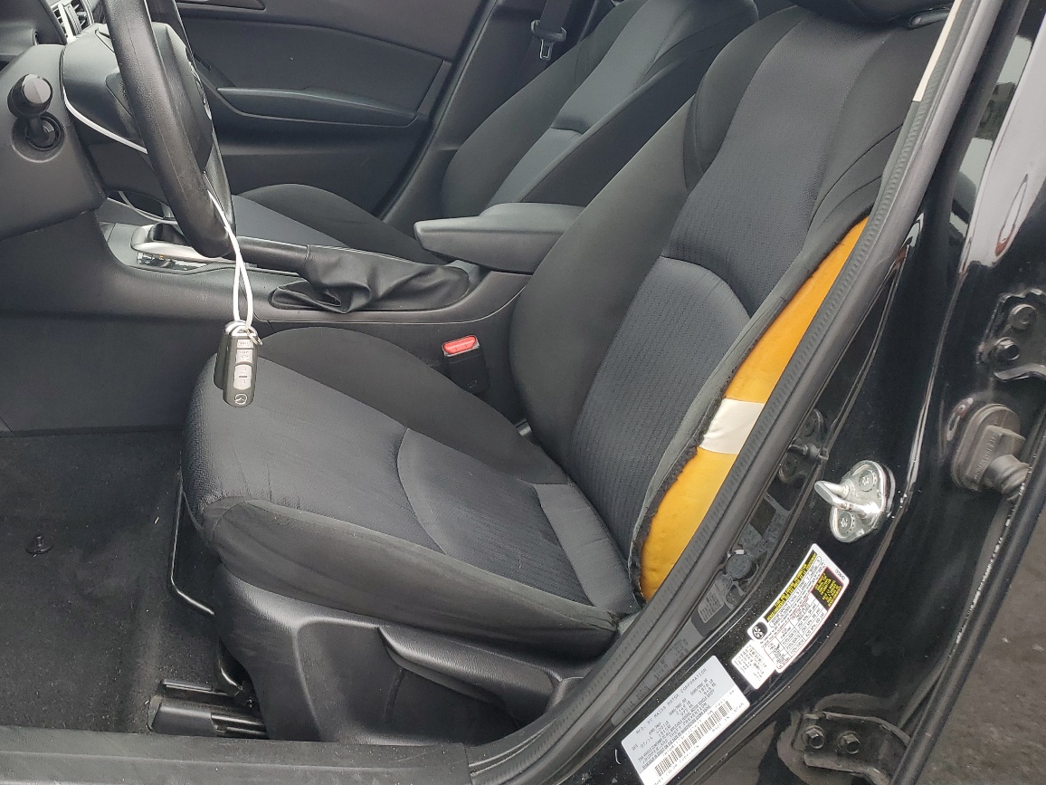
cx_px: 324
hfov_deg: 50.2
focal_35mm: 36
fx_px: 1088
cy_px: 274
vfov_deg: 39.3
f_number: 1.5
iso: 51
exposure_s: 1/120
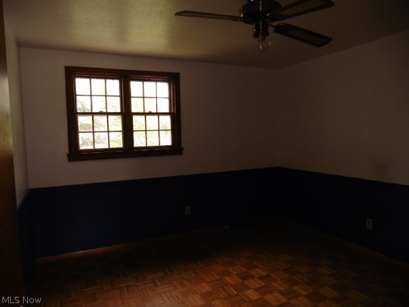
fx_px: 284
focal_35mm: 24
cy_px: 154
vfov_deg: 56.8
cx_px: 204
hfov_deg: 71.6
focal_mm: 4.3
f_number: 3.3
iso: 200
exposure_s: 1/60
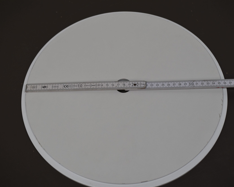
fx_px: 323
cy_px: 94
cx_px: 124
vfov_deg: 32.4
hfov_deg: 39.9
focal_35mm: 47
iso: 200
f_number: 5.6
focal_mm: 27
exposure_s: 1/125
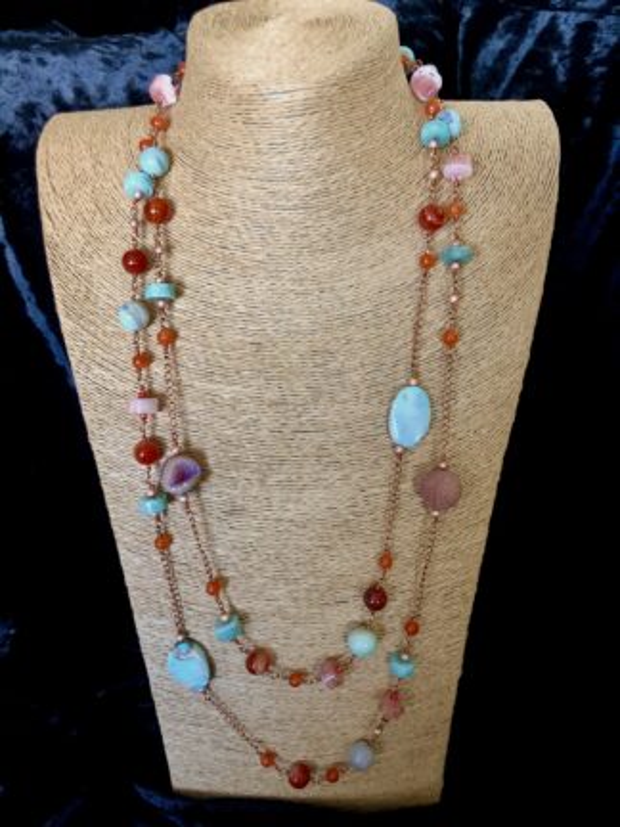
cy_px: 414
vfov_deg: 63.4
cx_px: 310
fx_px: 669
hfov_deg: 49.7
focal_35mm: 28
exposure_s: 1/15
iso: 40
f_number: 1.8
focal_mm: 3.99
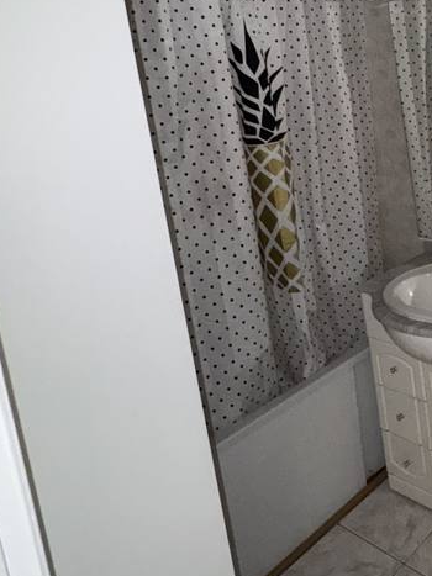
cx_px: 488
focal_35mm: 36
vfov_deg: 48.6
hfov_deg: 33.8
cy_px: 121
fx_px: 599
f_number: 2.2
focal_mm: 2.22
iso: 200
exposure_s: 1/42
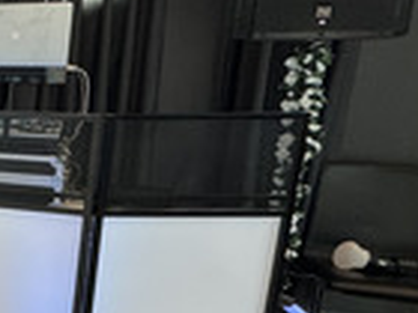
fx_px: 725
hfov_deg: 19.0
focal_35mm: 60
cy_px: 161
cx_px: -421
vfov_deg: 24.4
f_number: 2.2
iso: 320
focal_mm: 2.22
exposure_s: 1/120
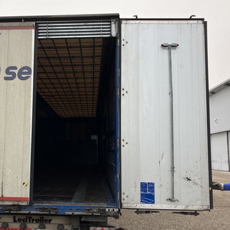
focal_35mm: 40
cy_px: 120
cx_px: 73
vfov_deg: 41.9
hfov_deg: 41.2
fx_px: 301
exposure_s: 1/330
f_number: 1.8
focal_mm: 3.99
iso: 32
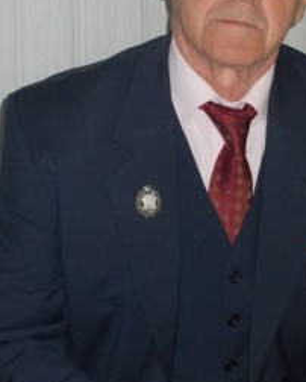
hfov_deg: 15.2
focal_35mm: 101
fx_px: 1142
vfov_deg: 18.9
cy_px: 115
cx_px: 232
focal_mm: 10.3
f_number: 4.9
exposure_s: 1/30
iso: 200
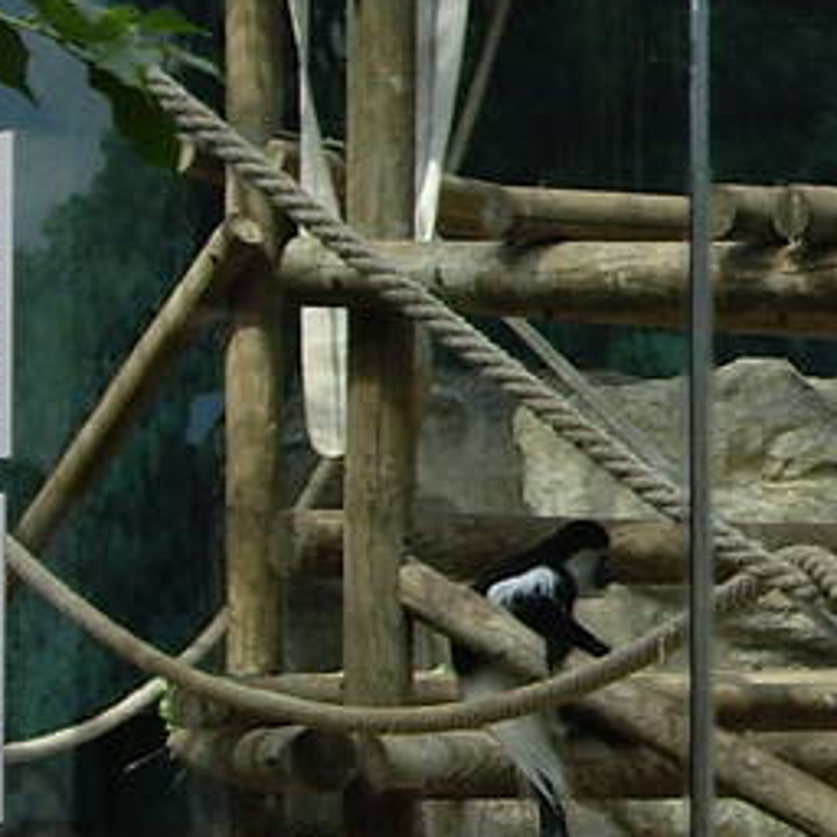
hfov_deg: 8.0
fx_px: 5745
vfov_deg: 8.3
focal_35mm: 210
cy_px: 245
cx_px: 1677
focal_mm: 7.9
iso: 50
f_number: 2.8
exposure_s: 1/250
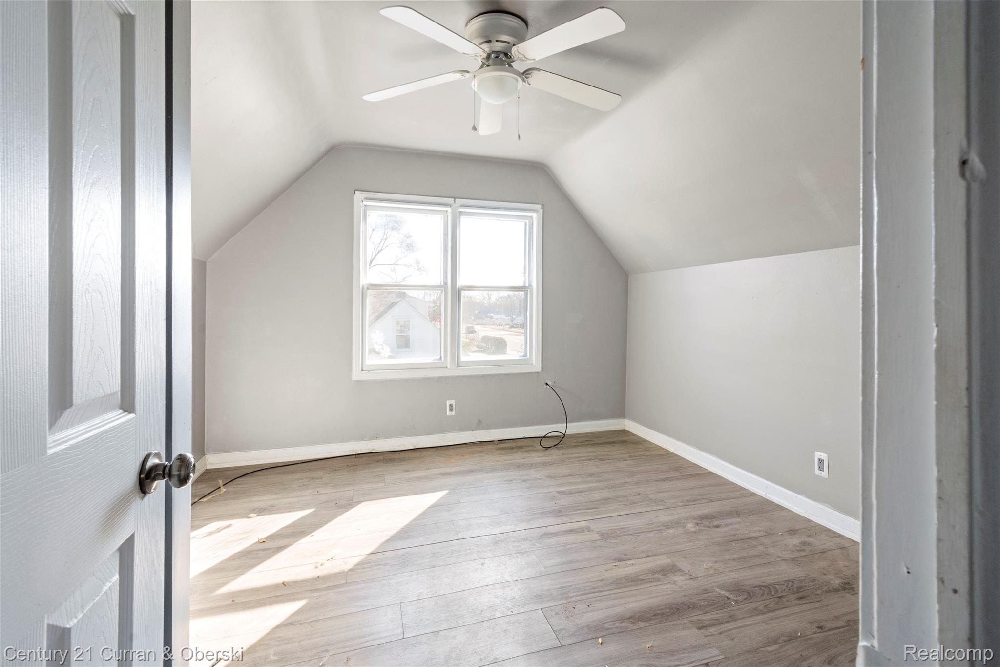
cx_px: 500
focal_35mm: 15
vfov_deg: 77.3
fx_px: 417
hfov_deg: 100.4
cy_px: 334
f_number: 11
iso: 400
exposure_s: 1/6
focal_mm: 10
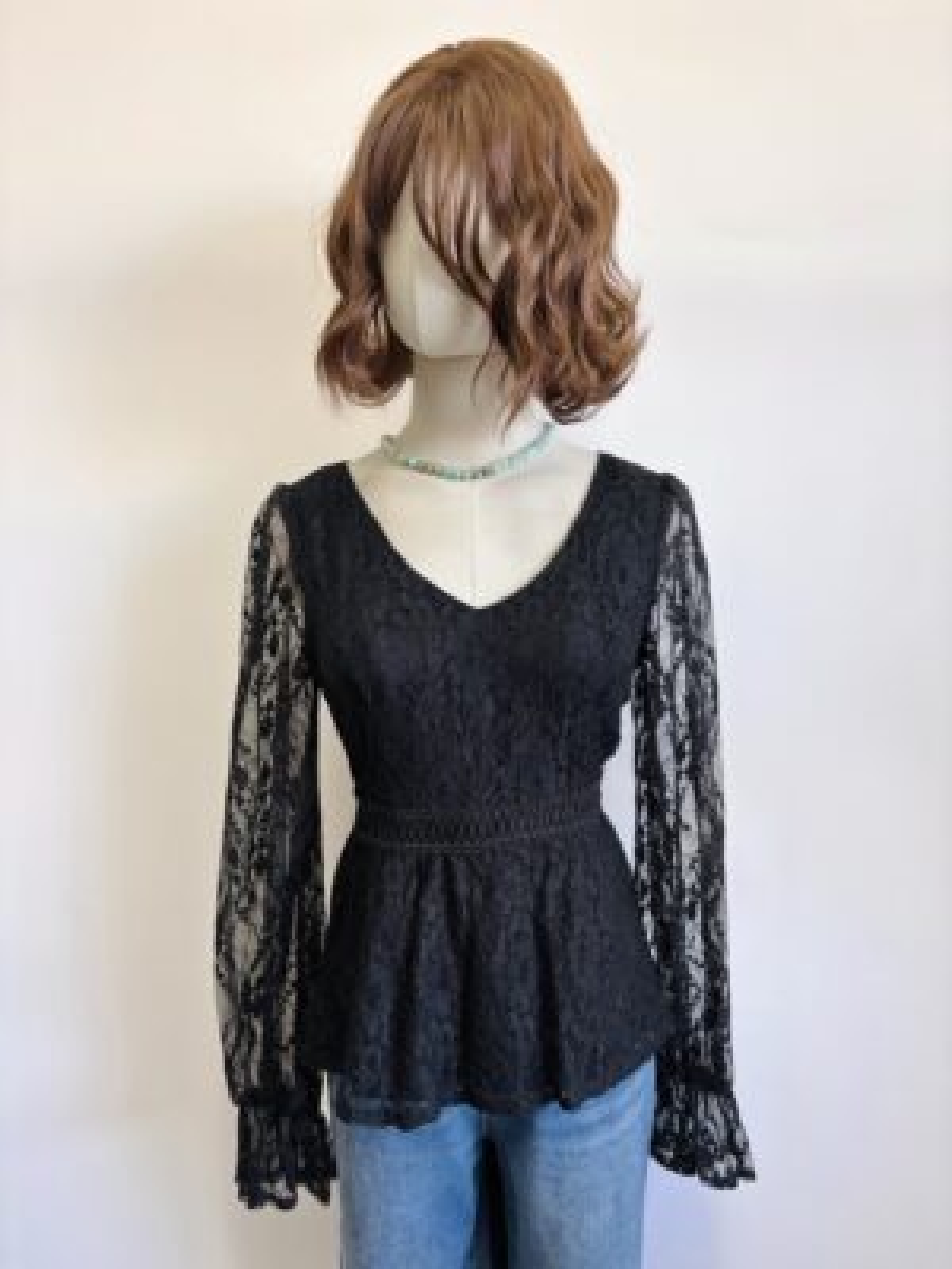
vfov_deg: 67.3
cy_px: 634
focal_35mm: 26
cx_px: 476
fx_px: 953
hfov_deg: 53.1
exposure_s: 1/60
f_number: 1.6
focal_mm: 5.96
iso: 160
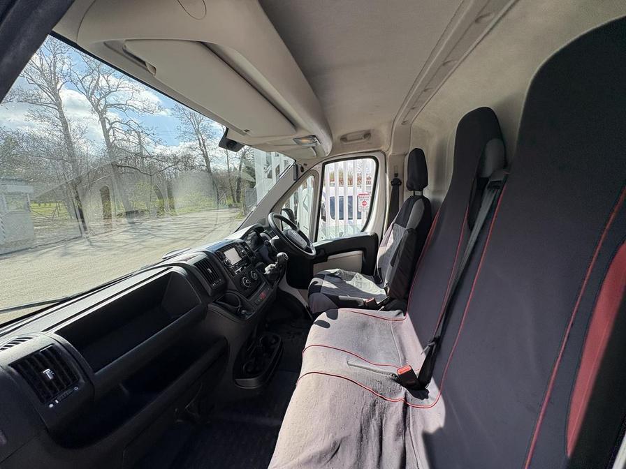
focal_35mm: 14
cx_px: 313
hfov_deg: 102.1
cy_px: 234
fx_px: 253
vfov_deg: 85.7
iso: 50
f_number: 2.2
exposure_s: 1/652
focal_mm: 2.22
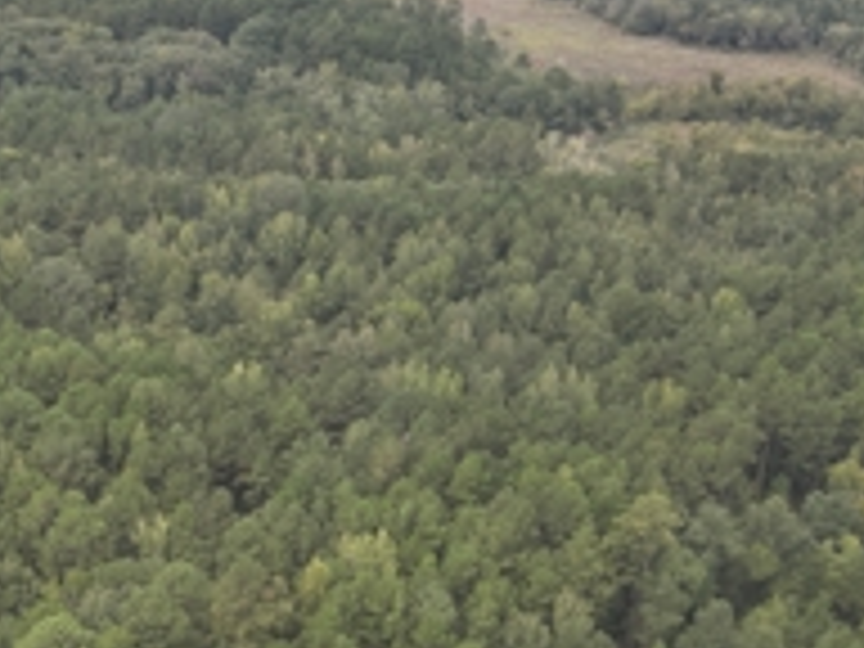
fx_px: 1248
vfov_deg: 29.0
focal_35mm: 50
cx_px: 248
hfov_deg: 37.5
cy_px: 392
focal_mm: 4.4
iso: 100
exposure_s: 1/500
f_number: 2.8
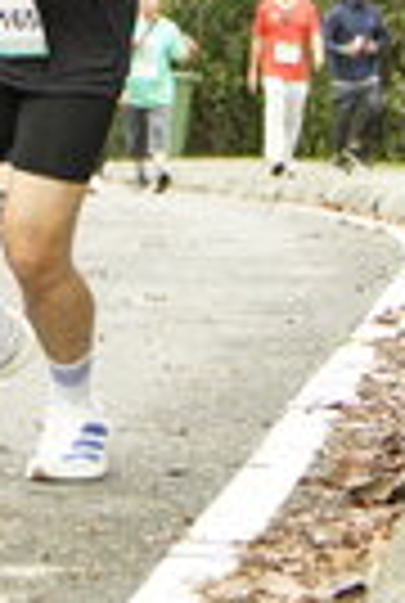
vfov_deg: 7.9
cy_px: -140
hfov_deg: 5.3
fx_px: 4348
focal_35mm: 259
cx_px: -281
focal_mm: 29
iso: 4000
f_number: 2.8
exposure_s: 1/1000
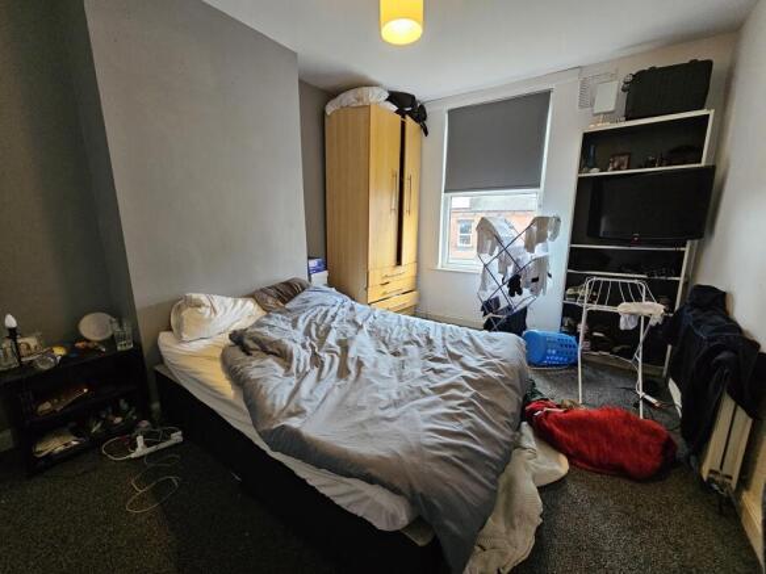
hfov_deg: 106.2
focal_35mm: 13
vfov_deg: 89.9
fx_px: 288
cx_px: 383
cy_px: 287
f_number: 2.2
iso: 400
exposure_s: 1/33
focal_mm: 2.2
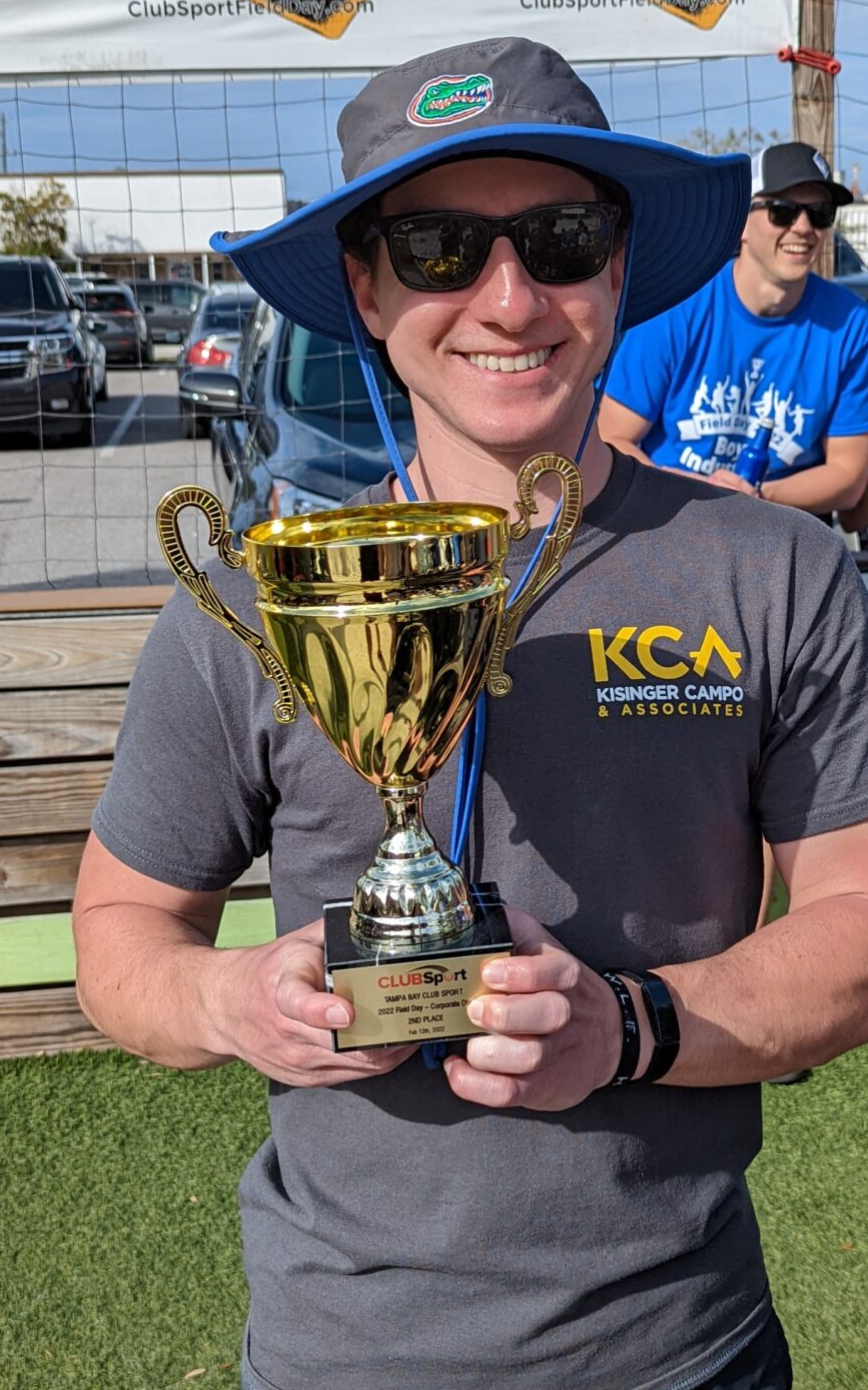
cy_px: 668
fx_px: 1780
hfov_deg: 27.4
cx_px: 479
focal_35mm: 47
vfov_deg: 42.6
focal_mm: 6.81
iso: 39
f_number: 1.85
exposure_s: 1/2358
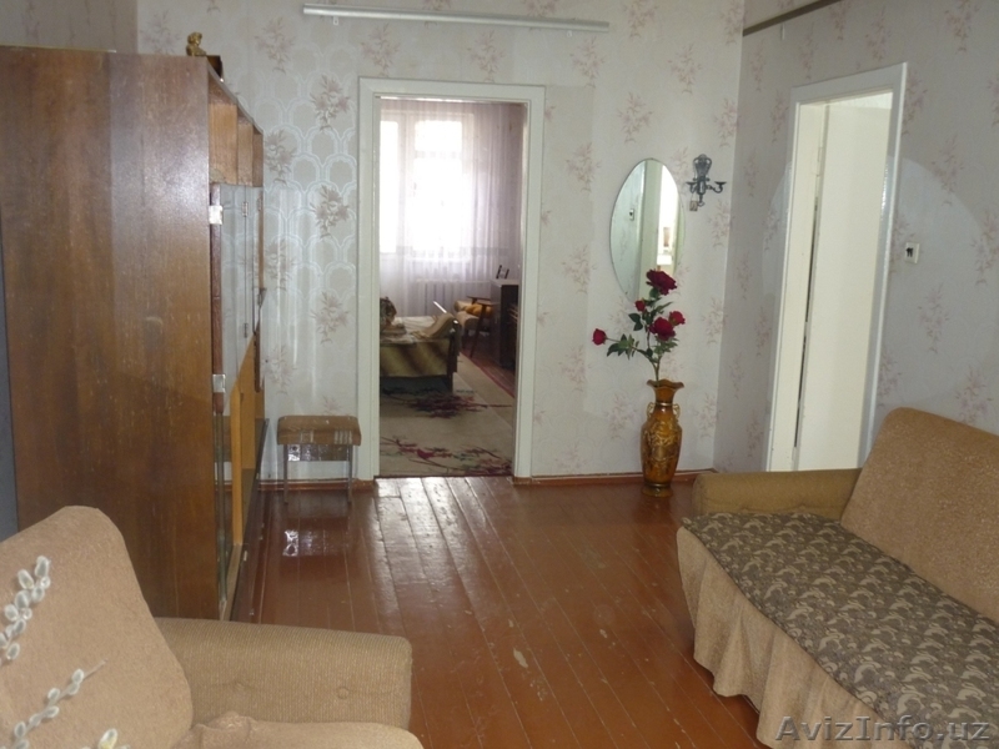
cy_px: 374
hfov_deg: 55.4
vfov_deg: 42.9
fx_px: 952
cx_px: 500
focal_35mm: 33
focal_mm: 5.5
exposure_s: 1/8
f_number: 2.8
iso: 160
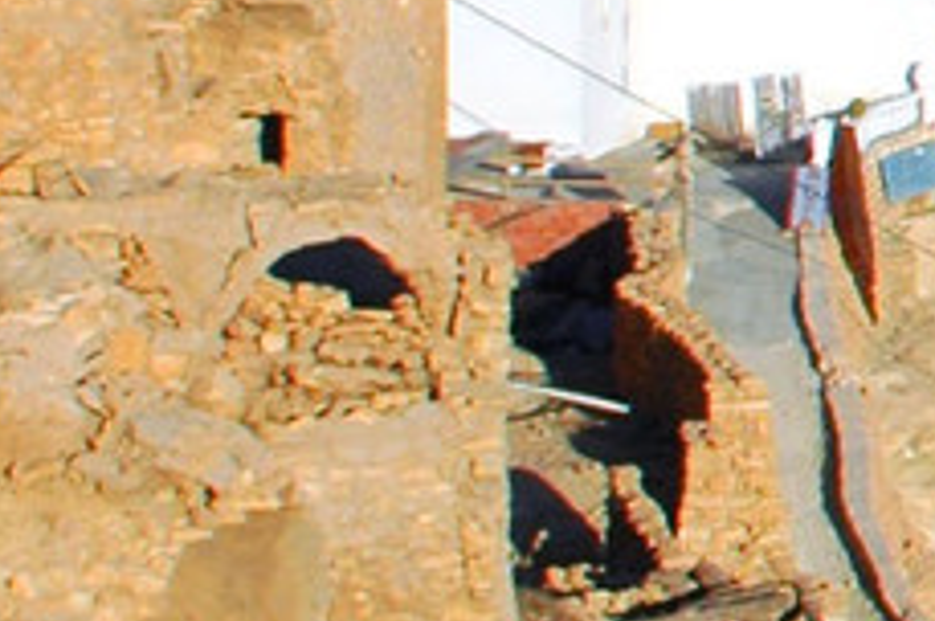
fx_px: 4629
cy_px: -443
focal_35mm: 178
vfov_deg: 7.5
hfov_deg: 8.6
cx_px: 3185
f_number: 10
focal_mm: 17
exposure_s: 1/400
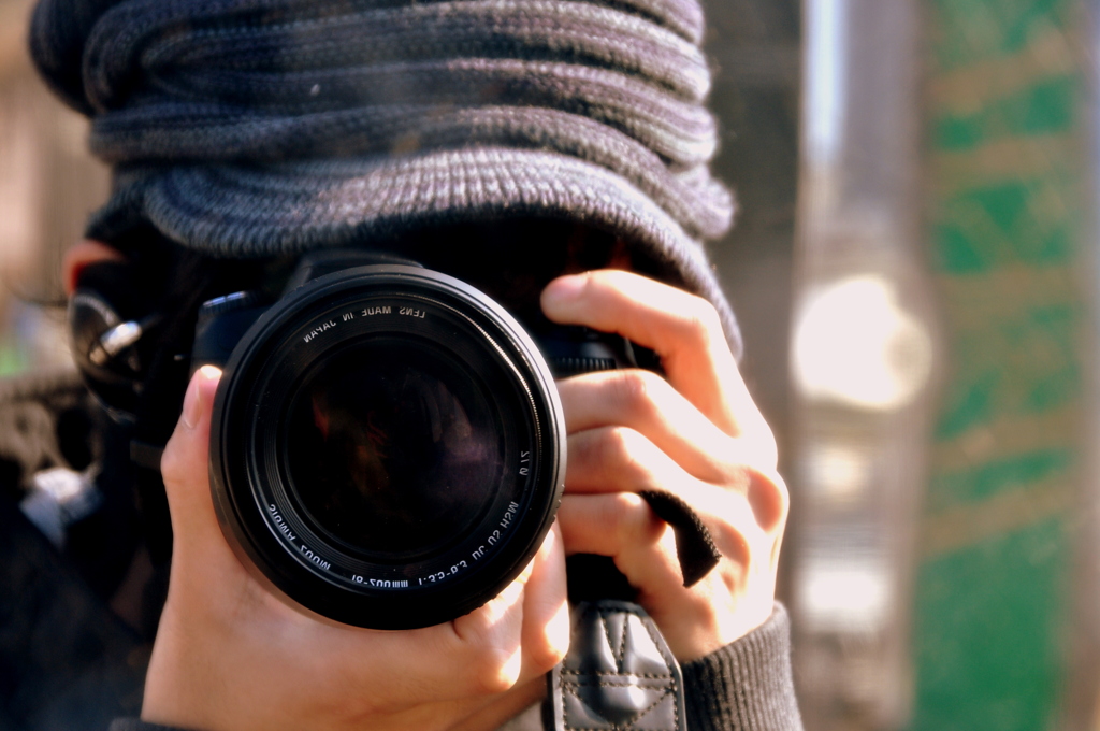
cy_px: 366
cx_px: 550
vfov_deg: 9.3
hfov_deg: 14.0
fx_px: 4486
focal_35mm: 147
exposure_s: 1/60
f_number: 8
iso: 200
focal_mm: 98
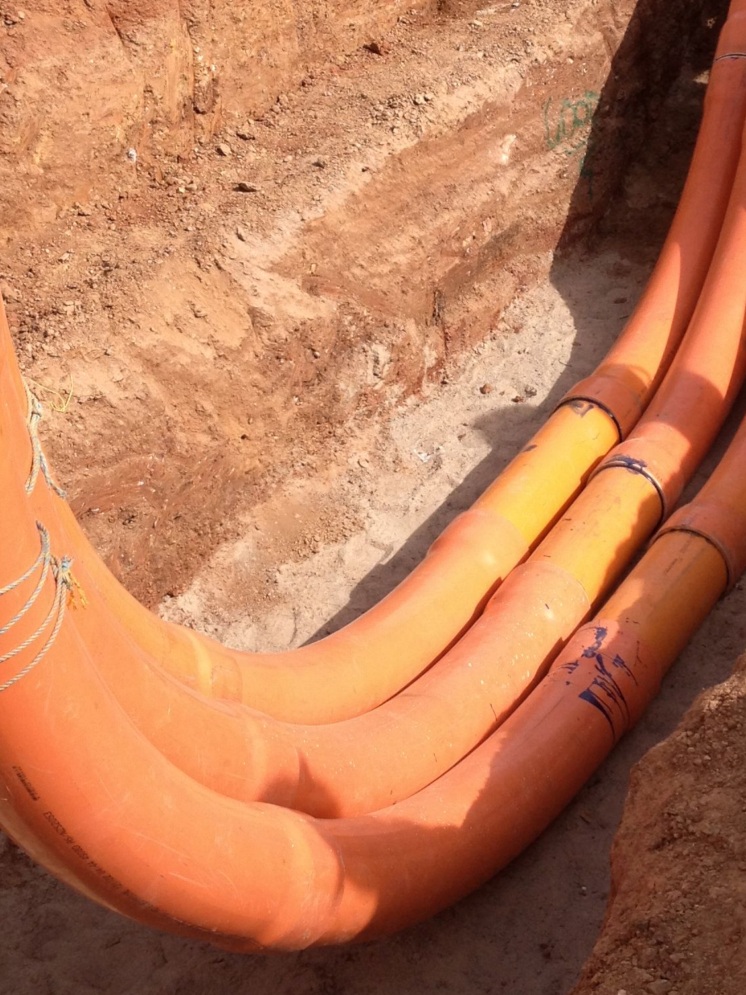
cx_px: 543
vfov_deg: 25.6
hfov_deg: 19.3
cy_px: 385
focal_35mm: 76
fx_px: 2184
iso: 50
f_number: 2.4
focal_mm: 4.28
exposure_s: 1/1126
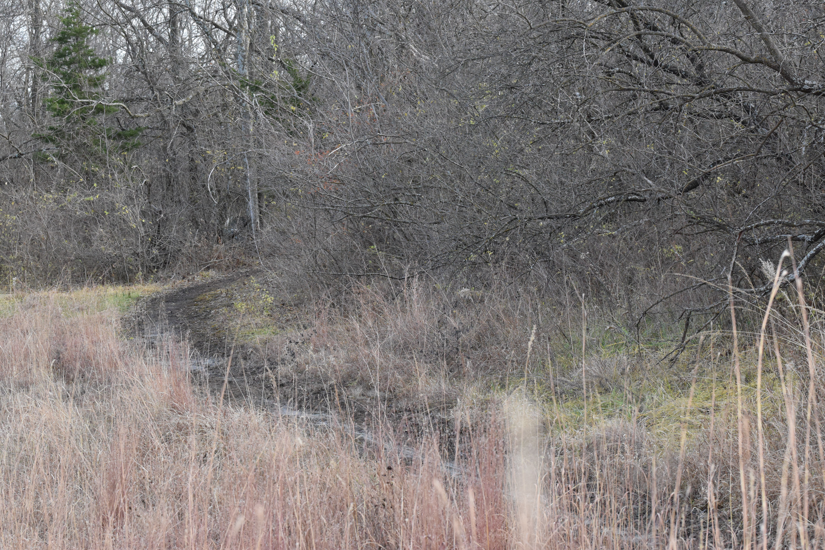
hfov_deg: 19.5
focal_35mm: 105
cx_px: 412
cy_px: 275
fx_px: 2406
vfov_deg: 13.0
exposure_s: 1/1600
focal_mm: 70
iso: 2500
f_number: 8
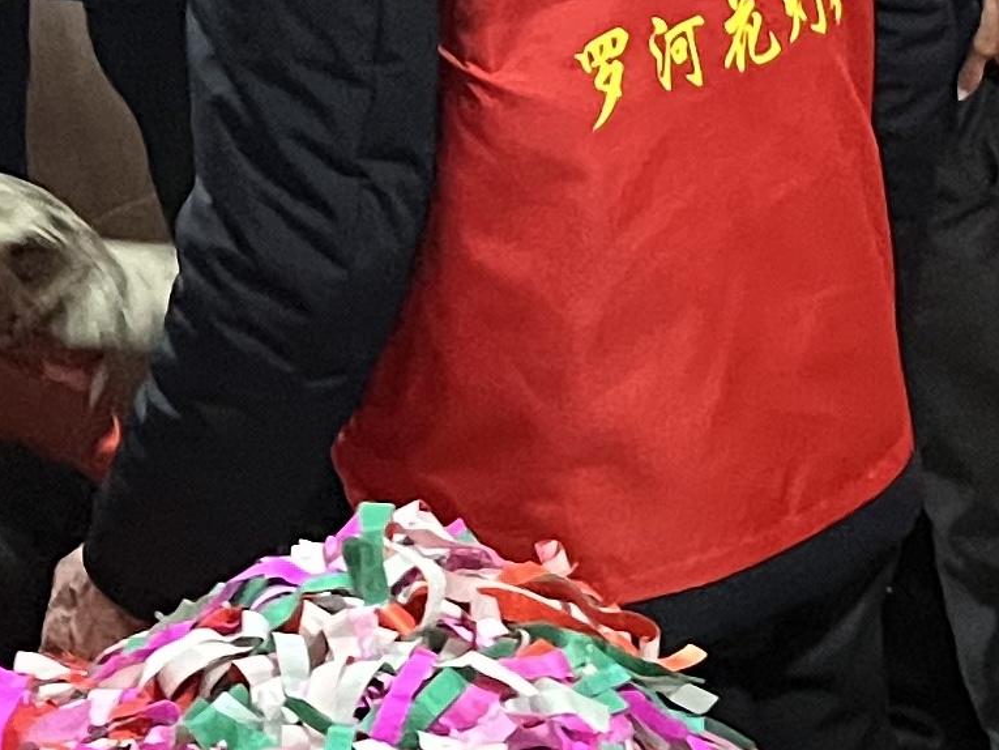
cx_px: 1293
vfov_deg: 10.7
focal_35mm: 137
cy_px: 719
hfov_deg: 13.9
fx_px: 3954
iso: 800
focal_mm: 5.1
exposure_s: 1/30
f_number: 1.6
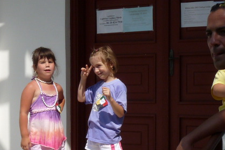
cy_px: 120
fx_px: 706
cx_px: 65
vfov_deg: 12.1
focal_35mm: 113
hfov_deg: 18.0
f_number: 6.3
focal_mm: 7.1
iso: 100
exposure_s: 1/500
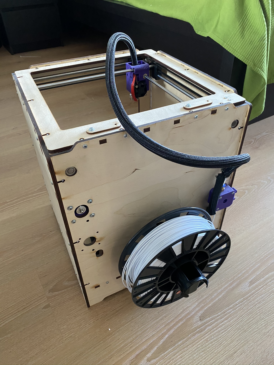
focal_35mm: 26
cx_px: 137
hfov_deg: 53.1
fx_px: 274
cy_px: 182
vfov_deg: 67.3
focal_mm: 4.25
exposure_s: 1/57
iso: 500
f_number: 1.8
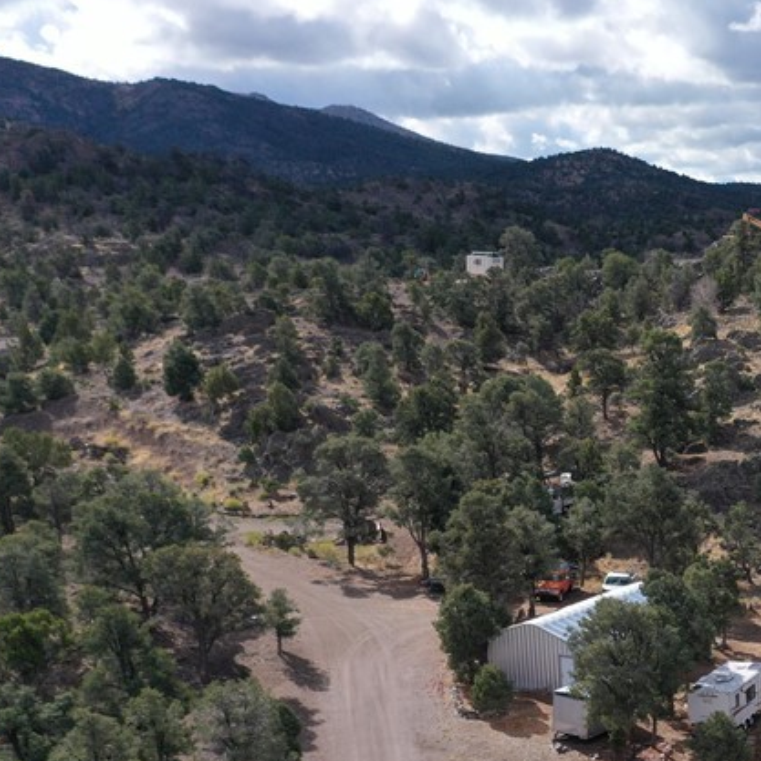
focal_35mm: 62
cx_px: 938
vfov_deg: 27.5
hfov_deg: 24.8
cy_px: 515
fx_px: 1542
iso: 100
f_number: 3.5
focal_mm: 10.26
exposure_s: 1/1250
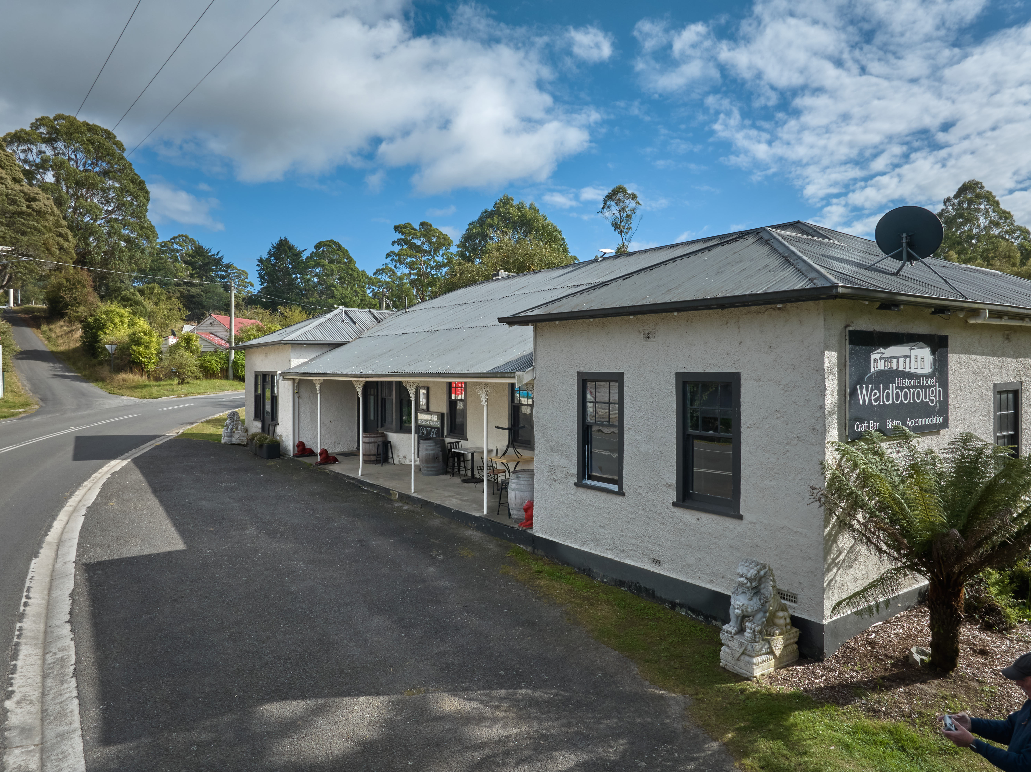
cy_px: 386
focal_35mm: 24
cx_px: 516
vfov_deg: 56.8
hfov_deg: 71.6
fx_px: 714
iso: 100
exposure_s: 1/120
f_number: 11
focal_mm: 12.29
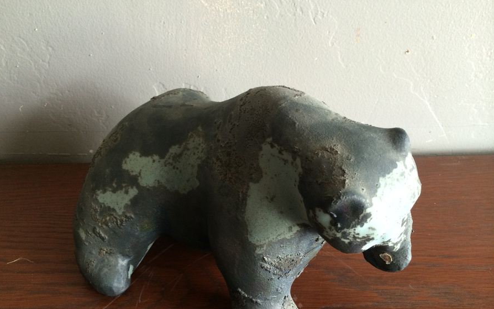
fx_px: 431
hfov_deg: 59.6
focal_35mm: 32
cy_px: 185
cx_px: 246
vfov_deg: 39.3
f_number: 2.2
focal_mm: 4.12
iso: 125
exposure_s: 1/30
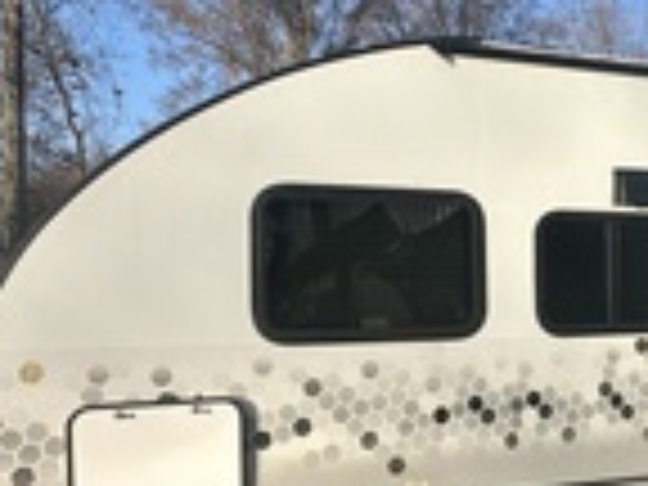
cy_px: 304
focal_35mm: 34
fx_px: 636
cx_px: 531
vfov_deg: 41.5
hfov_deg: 50.3
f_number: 2.2
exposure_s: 1/1742
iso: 50
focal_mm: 2.22
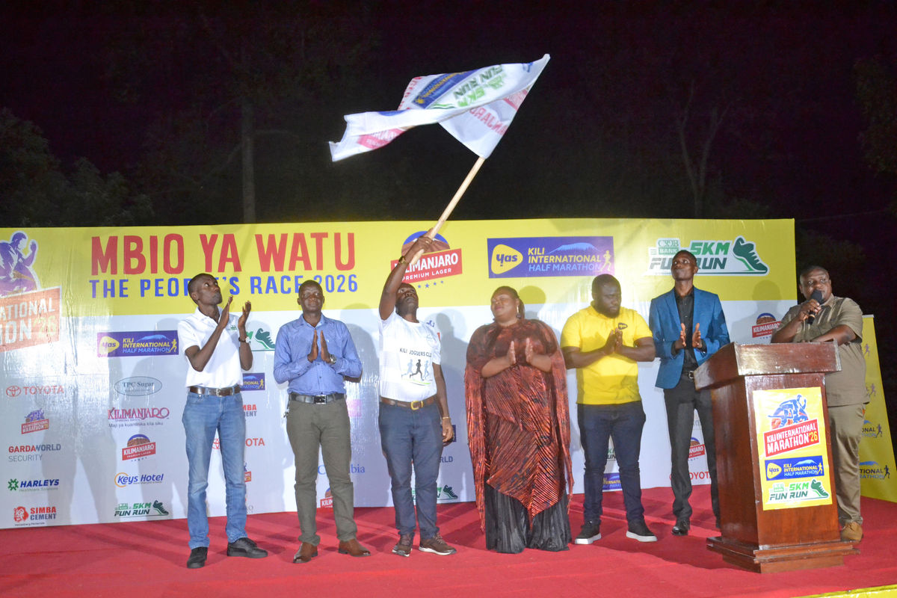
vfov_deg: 22.6
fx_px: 1495
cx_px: 448
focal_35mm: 60
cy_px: 299
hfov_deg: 33.4
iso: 3200
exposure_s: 1/125
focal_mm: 40
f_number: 5
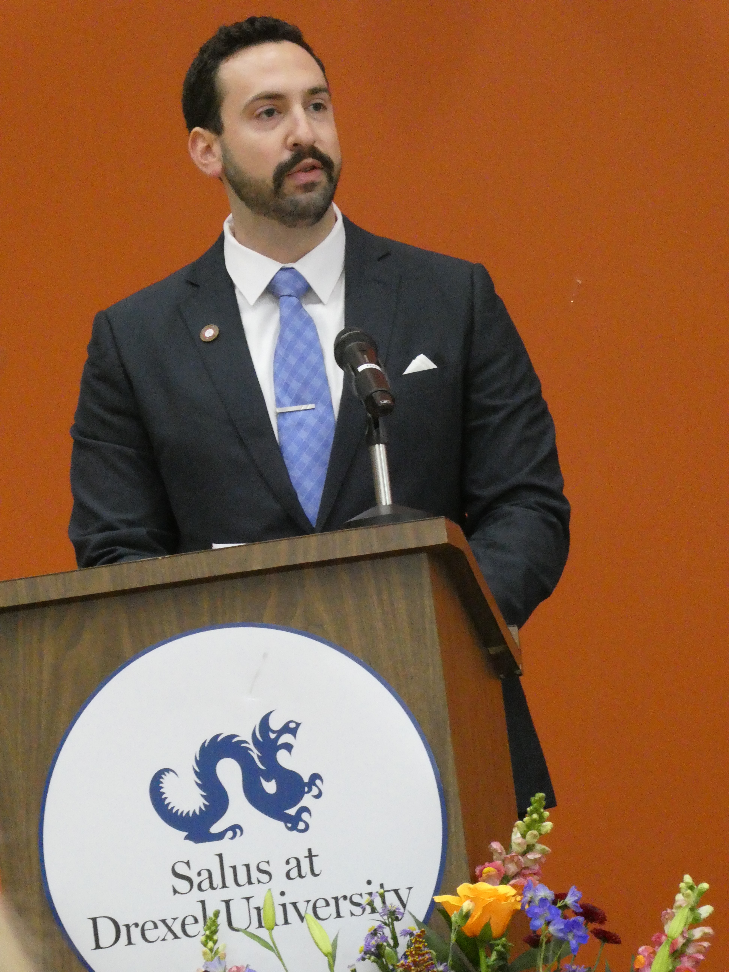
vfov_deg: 13.1
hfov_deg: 9.8
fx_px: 4240
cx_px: 364
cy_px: 486
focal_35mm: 151
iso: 1600
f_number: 5.4
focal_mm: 27.1
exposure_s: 1/40
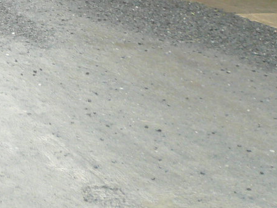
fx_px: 825
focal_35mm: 103
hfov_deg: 17.5
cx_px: -111
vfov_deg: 14.1
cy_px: -2
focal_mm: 4.6
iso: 100
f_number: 2.8
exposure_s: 1/50
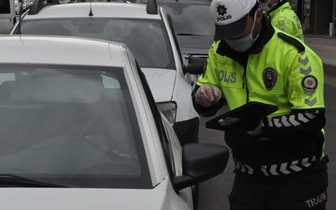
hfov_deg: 15.6
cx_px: 73
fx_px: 1218
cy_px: 63
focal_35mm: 133
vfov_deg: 9.8
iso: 2000
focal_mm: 45
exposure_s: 1/400
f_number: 20
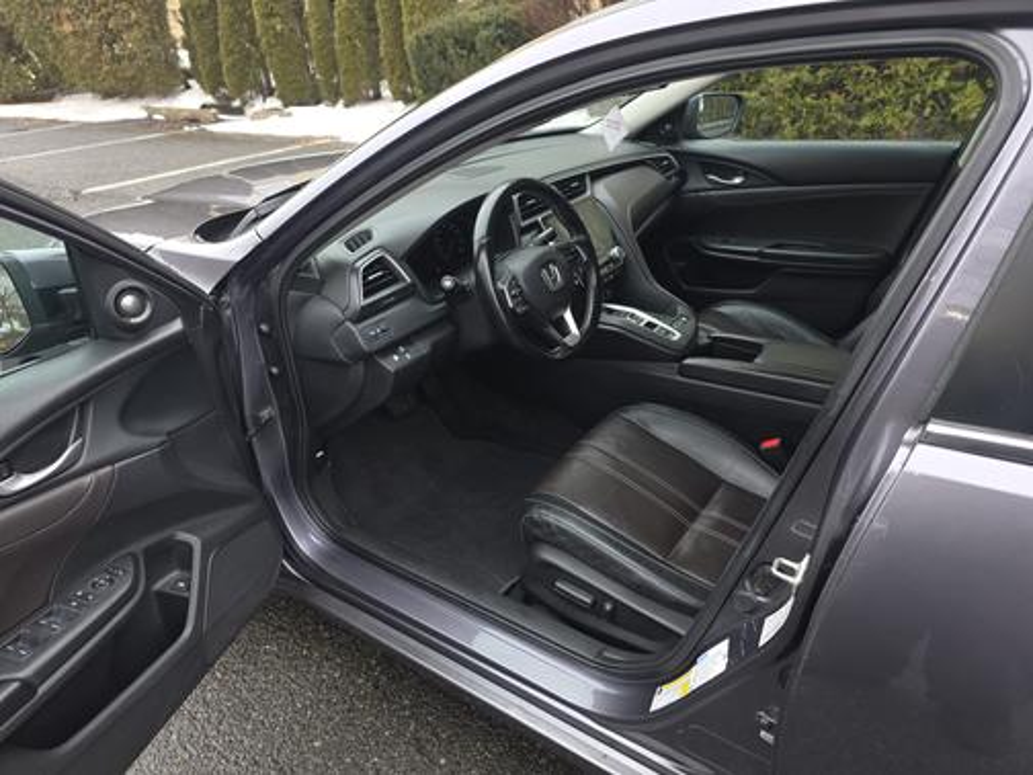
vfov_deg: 58.9
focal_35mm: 23
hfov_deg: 73.9
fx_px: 686
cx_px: 516
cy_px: 388
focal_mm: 6.3
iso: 20
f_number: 1.7
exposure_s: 1/120
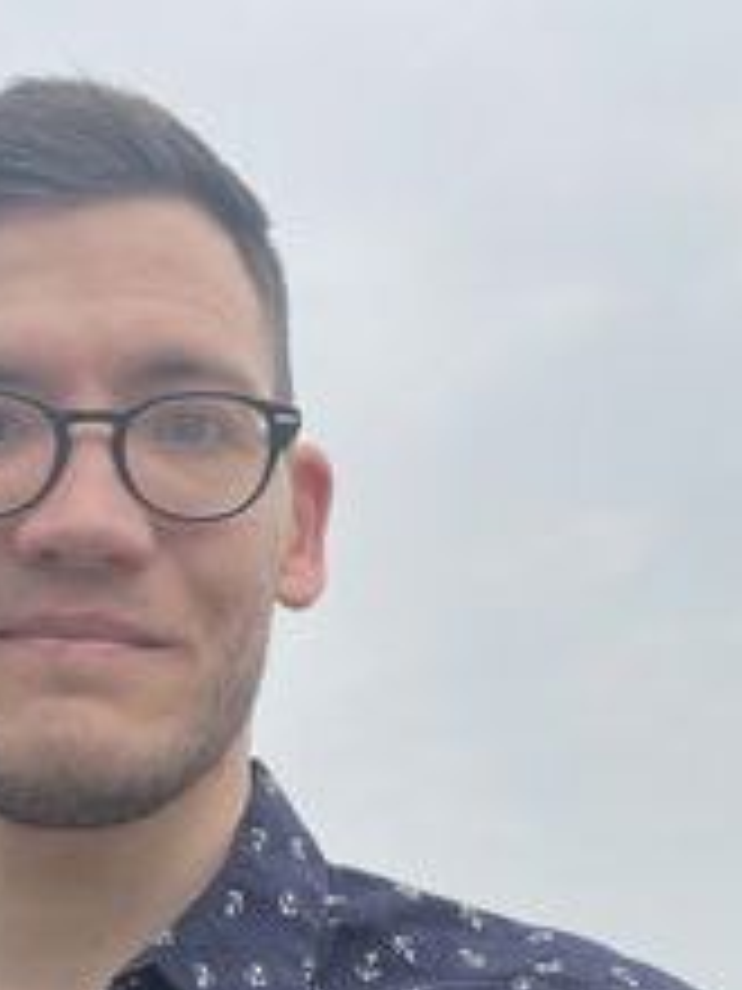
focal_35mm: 60
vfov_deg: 32.1
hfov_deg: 24.0
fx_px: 1715
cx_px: 135
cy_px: 590
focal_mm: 2.71
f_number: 2.2
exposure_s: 1/1316
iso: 32
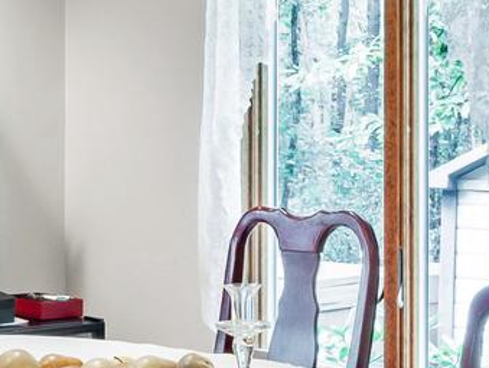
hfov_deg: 22.5
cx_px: 288
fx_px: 1230
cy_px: 175
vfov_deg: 17.0
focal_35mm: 87
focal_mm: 10
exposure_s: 1/25
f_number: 10
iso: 400
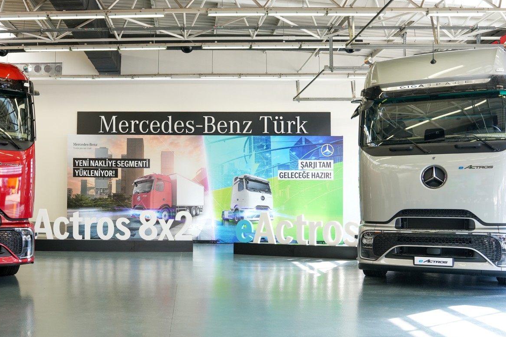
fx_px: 512
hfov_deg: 52.2
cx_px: 199
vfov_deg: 36.3
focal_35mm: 36
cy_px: 134
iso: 500
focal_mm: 26.3
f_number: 4.5
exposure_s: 1/100
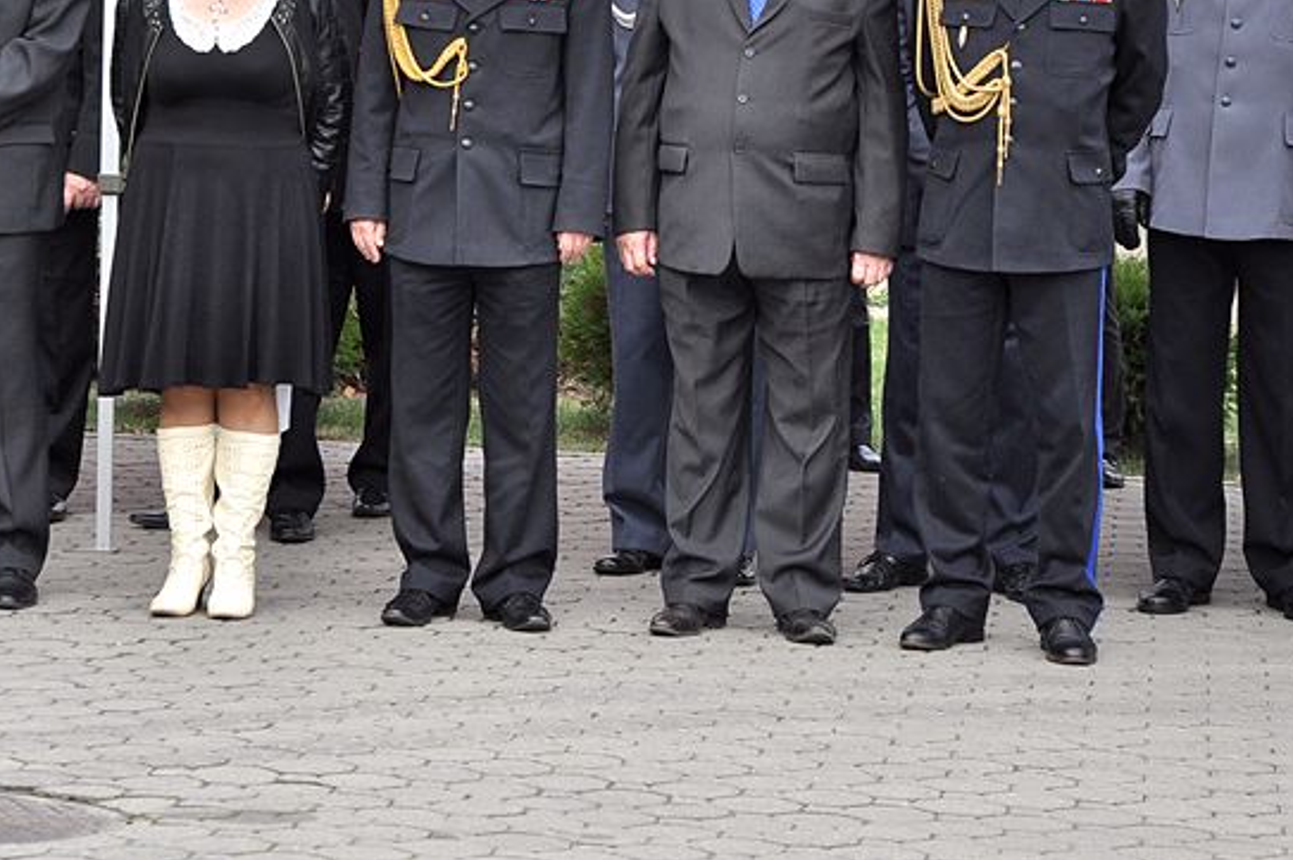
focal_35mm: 155
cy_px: 194
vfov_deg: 8.8
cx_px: 414
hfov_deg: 13.2
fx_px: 5562
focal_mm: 66
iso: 500
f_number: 5.6
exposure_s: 1/500
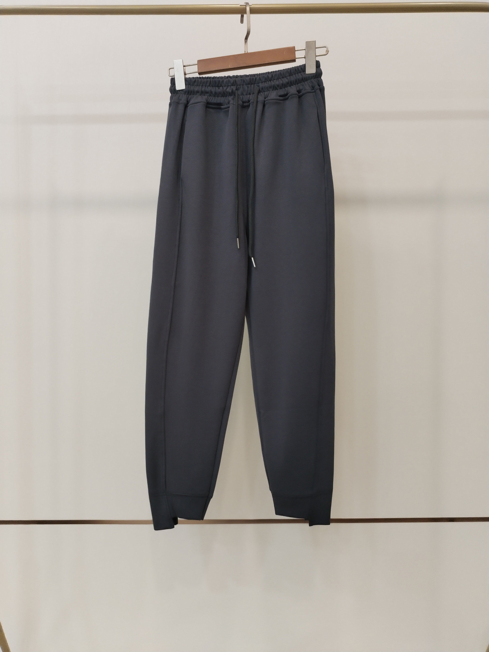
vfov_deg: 61.7
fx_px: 546
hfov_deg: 48.2
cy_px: 326
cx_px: 244
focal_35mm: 29
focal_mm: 4.75
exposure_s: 1/60
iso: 366
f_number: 1.8
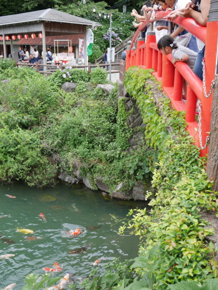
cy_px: 146
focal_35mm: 41
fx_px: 344
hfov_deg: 35.2
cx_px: 107
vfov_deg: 45.7
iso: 200
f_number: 3.2
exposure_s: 1/320
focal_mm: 20
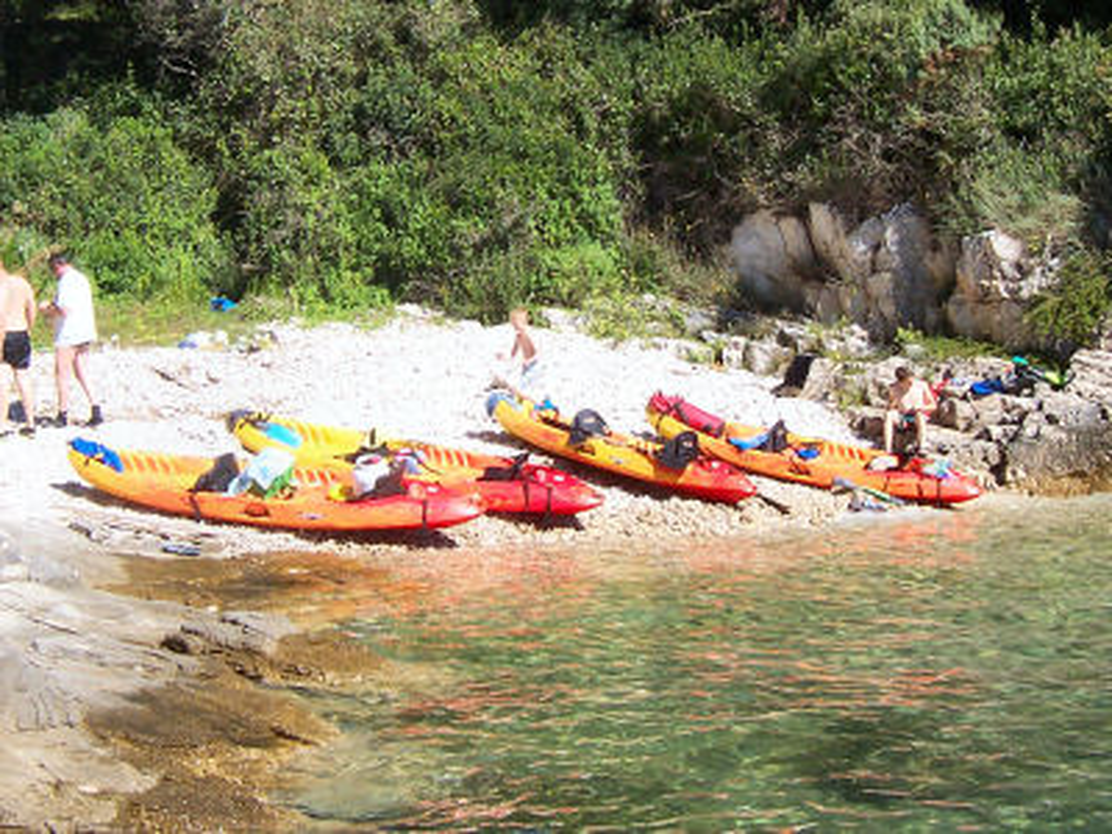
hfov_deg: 38.9
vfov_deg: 29.7
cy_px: 417
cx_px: 556
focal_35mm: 49
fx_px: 1574
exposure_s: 1/350
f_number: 5.6
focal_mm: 7.8
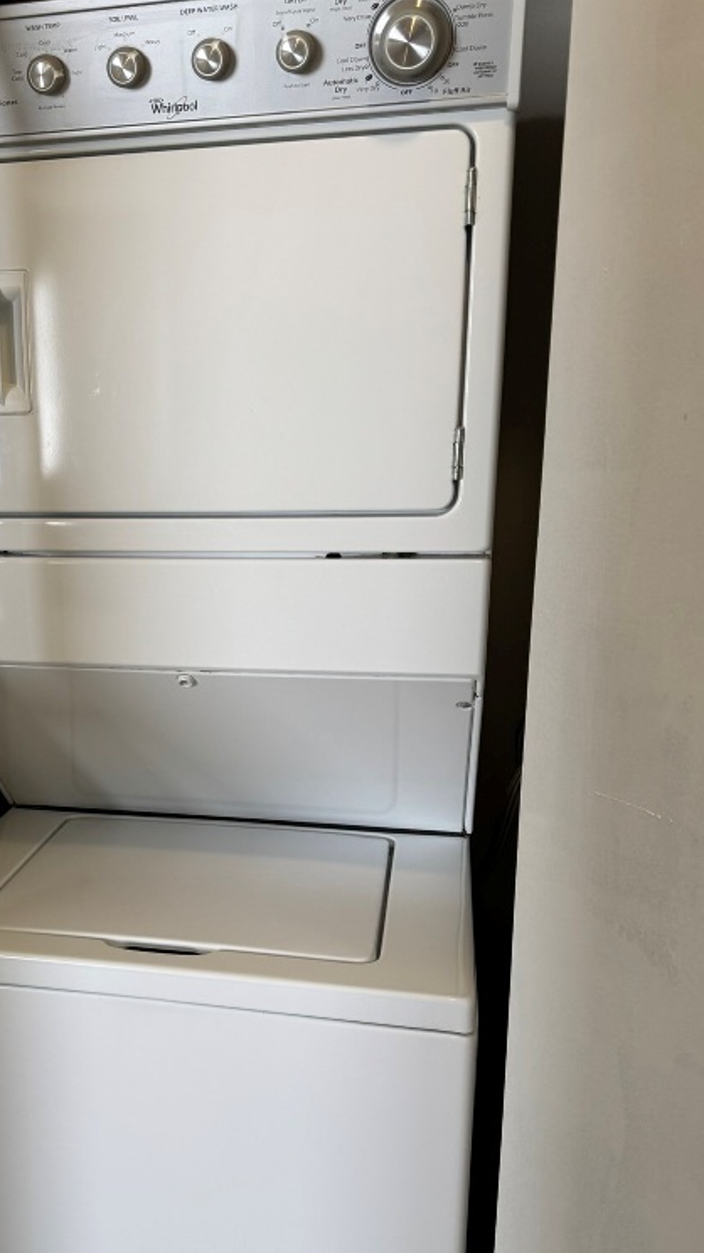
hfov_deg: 31.8
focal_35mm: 36
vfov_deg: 55.1
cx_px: 126
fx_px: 1196
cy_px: 724
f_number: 1.78
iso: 160
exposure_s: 1/120
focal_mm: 6.76
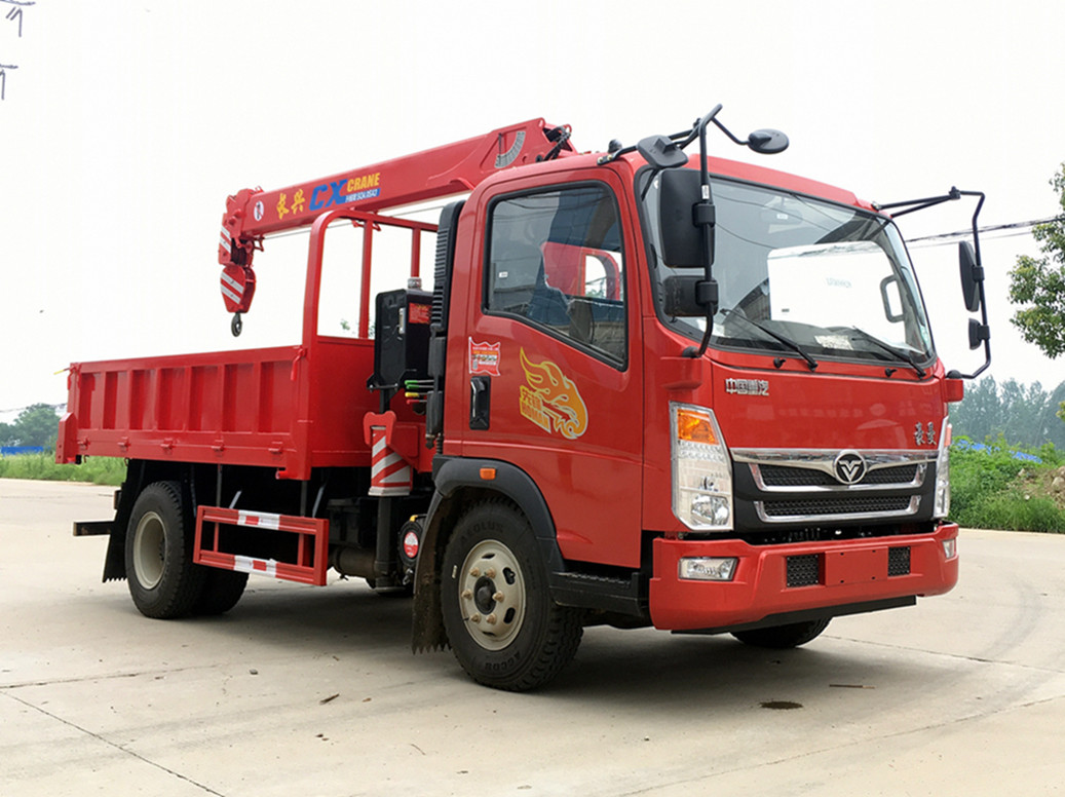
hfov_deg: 61.7
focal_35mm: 29
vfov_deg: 48.2
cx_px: 532
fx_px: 891
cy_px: 398
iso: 25
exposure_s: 1/420
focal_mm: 4.15
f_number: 2.2
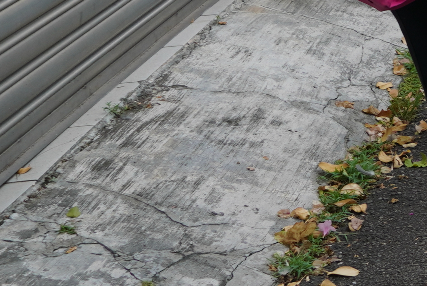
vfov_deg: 9.2
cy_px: -207
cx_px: 857
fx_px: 1698
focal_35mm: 143
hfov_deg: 12.6
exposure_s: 1/200
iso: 100
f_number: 5.6
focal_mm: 23
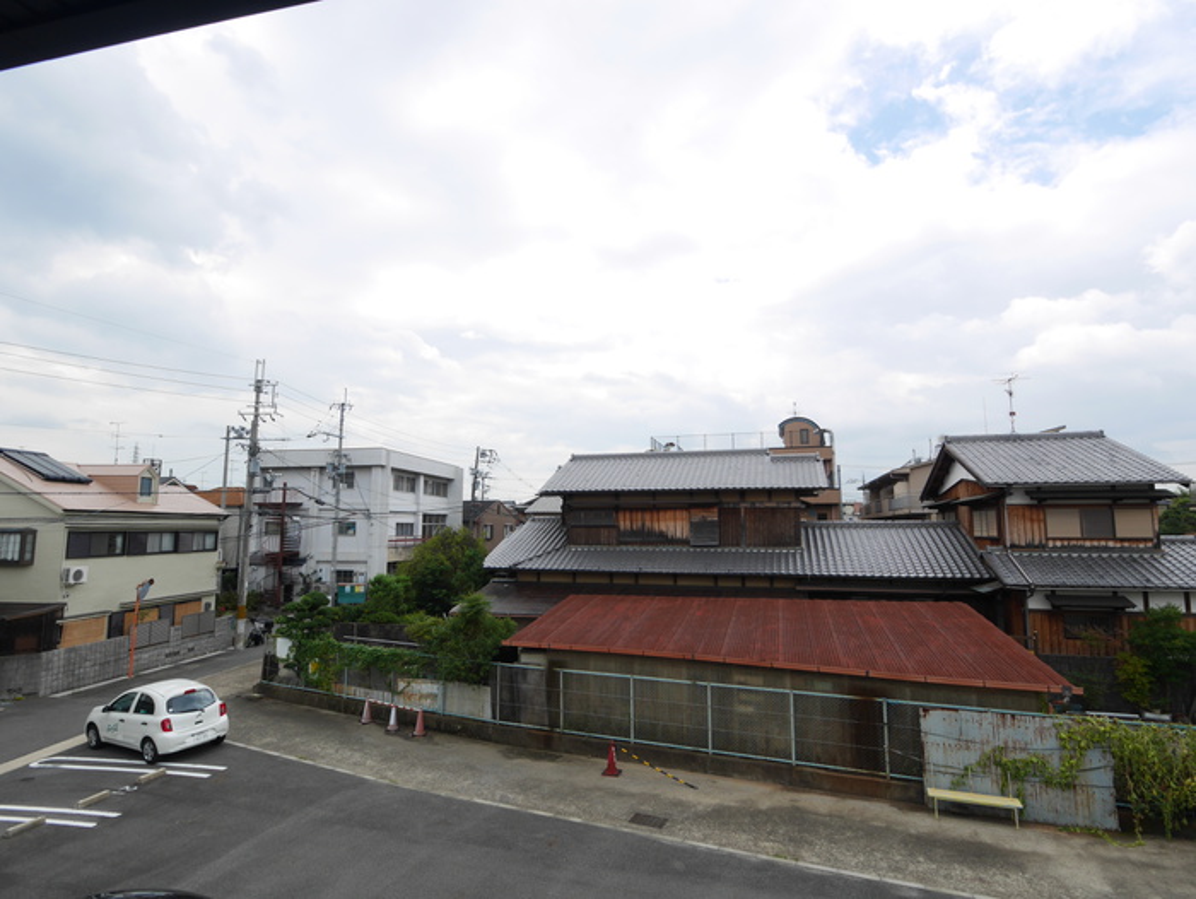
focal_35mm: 18
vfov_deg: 71.7
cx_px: 598
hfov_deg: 87.7
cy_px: 450
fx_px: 622
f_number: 8
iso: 200
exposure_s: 1/320
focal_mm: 9
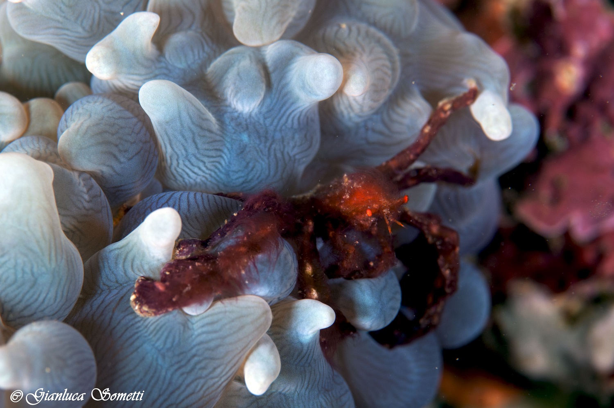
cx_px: 307
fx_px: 2683
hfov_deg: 13.1
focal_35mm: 158
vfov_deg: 8.7
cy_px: 204
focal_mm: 105
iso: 100
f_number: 13
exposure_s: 1/200
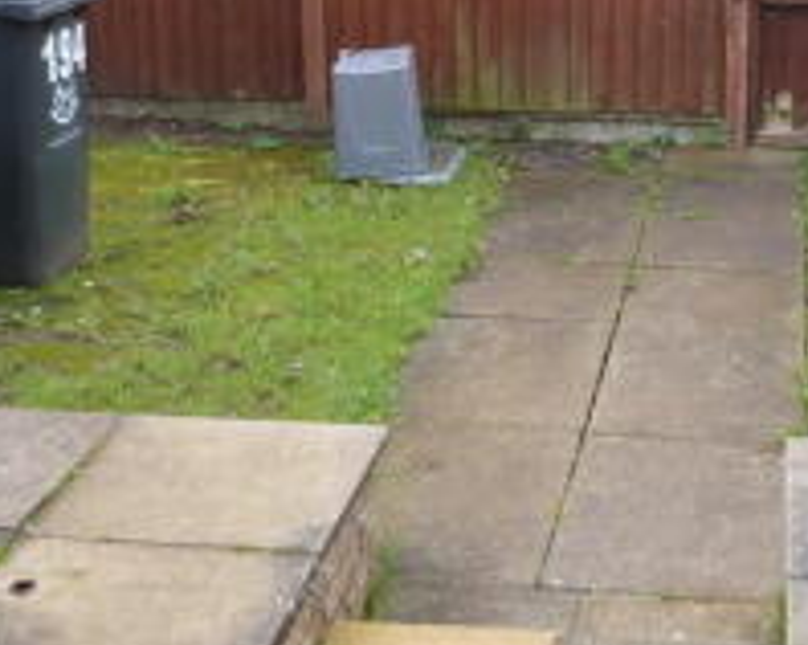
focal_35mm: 72
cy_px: 100
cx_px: 643
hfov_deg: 26.0
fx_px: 1720
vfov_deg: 20.9
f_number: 2.8
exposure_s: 1/125
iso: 100
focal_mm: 4.5
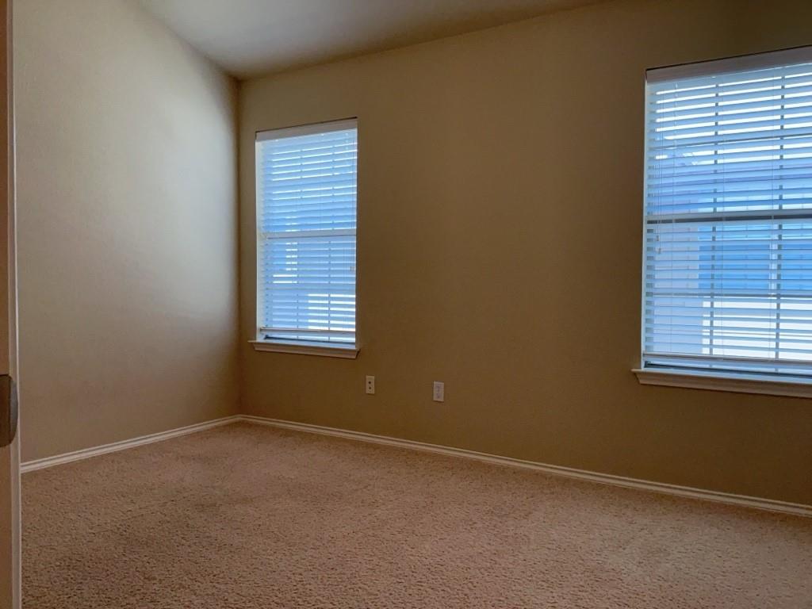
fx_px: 633
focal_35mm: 27
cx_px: 406
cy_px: 304
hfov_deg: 65.3
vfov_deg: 51.4
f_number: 1.8
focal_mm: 3
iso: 80
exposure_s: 1/120
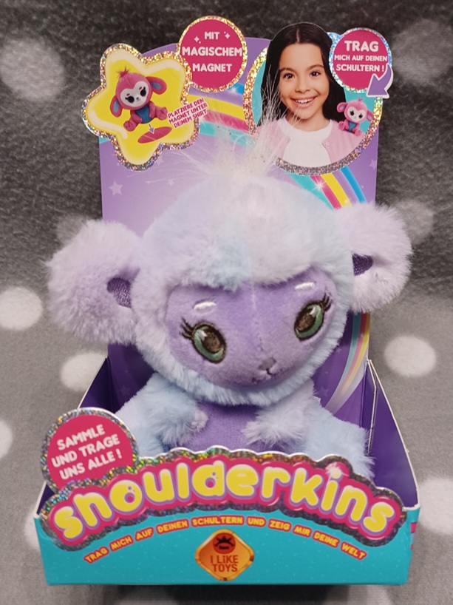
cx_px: 226
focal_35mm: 25
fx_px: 436
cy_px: 302
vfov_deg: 69.4
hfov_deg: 54.9
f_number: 1.8
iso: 640
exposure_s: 1/25
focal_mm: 4.6
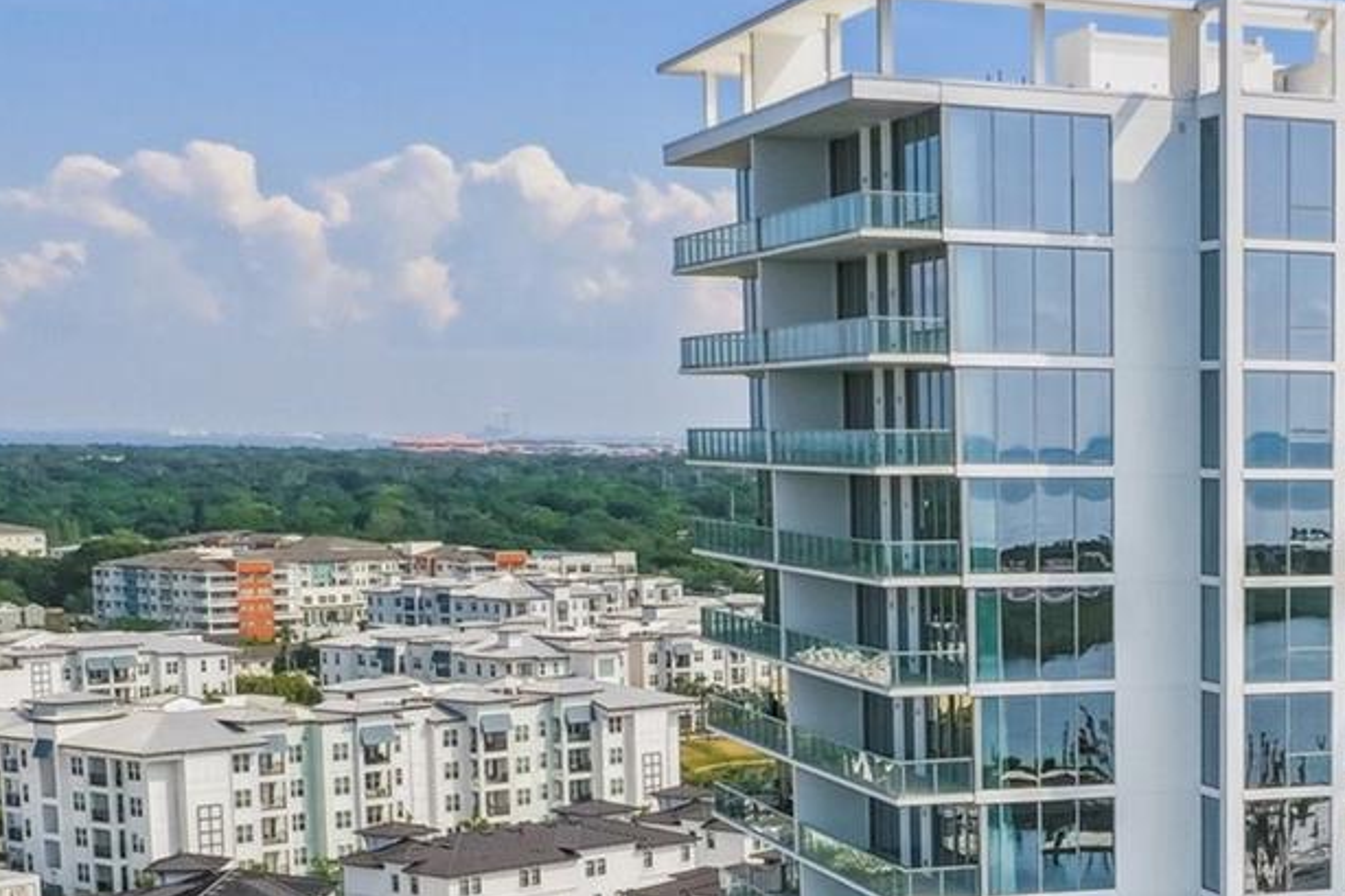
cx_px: 1465
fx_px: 2726
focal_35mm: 73
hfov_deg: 25.7
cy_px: 863
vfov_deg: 18.3
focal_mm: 10.3
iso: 100
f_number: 7.1
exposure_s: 1/1000
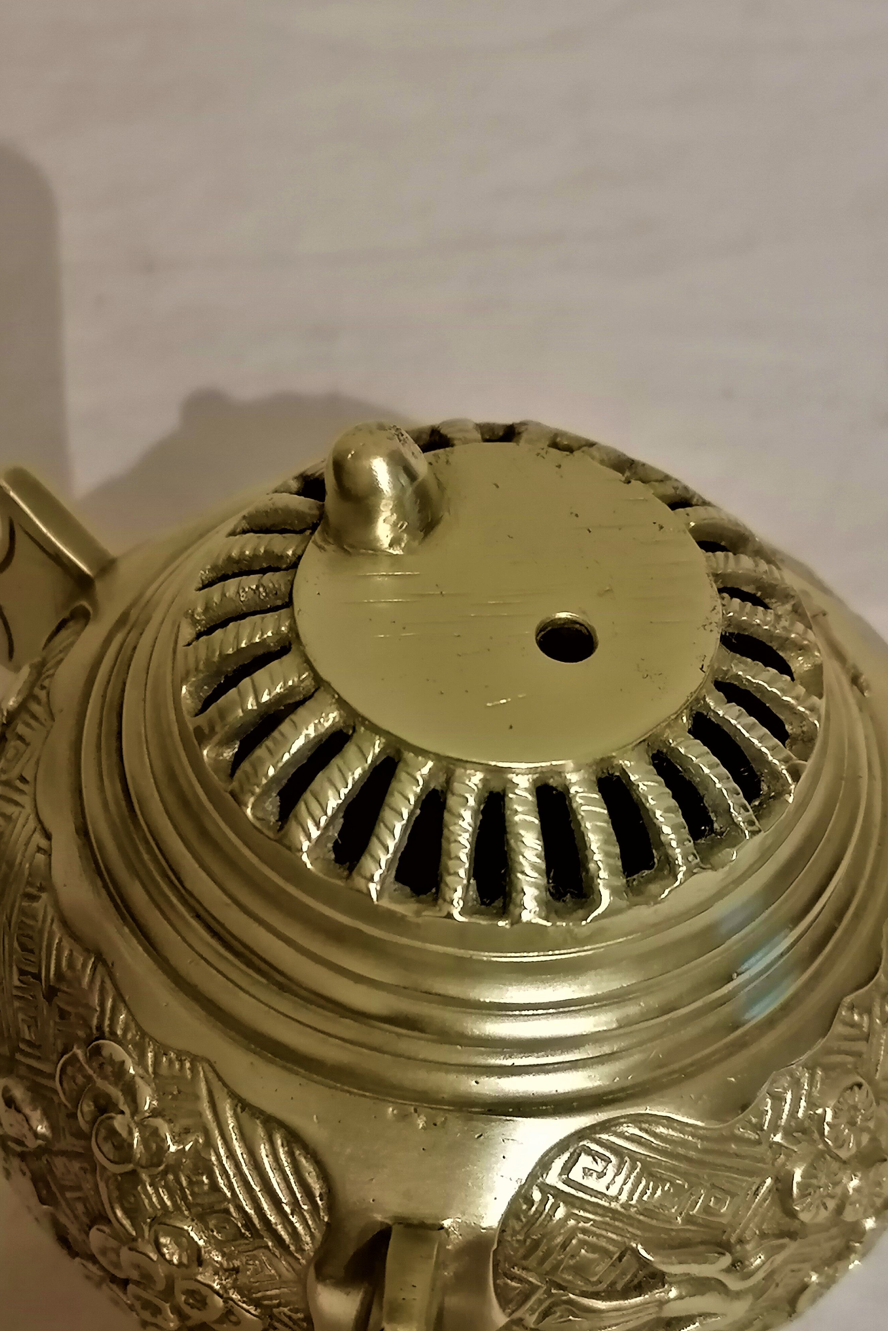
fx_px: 2108
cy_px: 671
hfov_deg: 23.8
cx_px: 493
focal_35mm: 57
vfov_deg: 35.1
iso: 320
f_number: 1.8
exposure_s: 1/33.3
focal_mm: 5.4
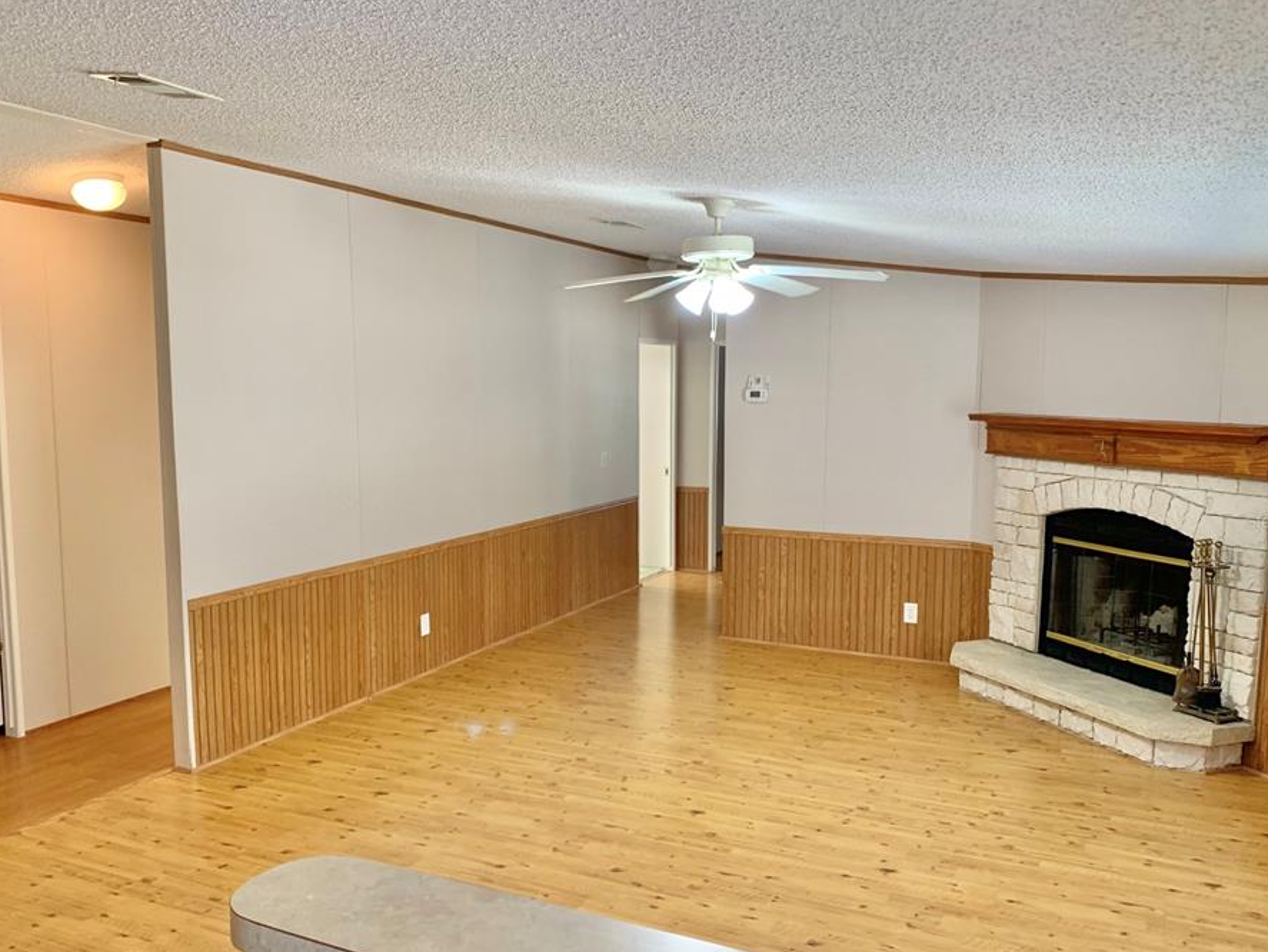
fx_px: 1099
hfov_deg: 59.9
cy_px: 520
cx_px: 600
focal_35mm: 30
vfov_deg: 46.8
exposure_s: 1/60
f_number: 1.8
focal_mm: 4.25
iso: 125
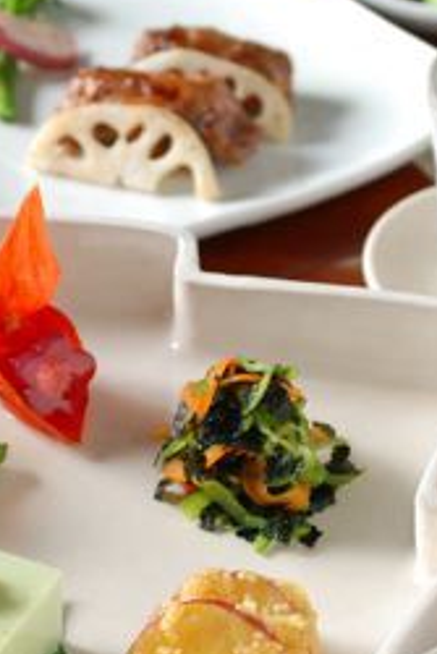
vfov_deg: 12.7
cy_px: 437
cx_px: 35
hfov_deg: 8.5
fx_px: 2927
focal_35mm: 161
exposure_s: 1/125
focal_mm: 42
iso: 100
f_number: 4
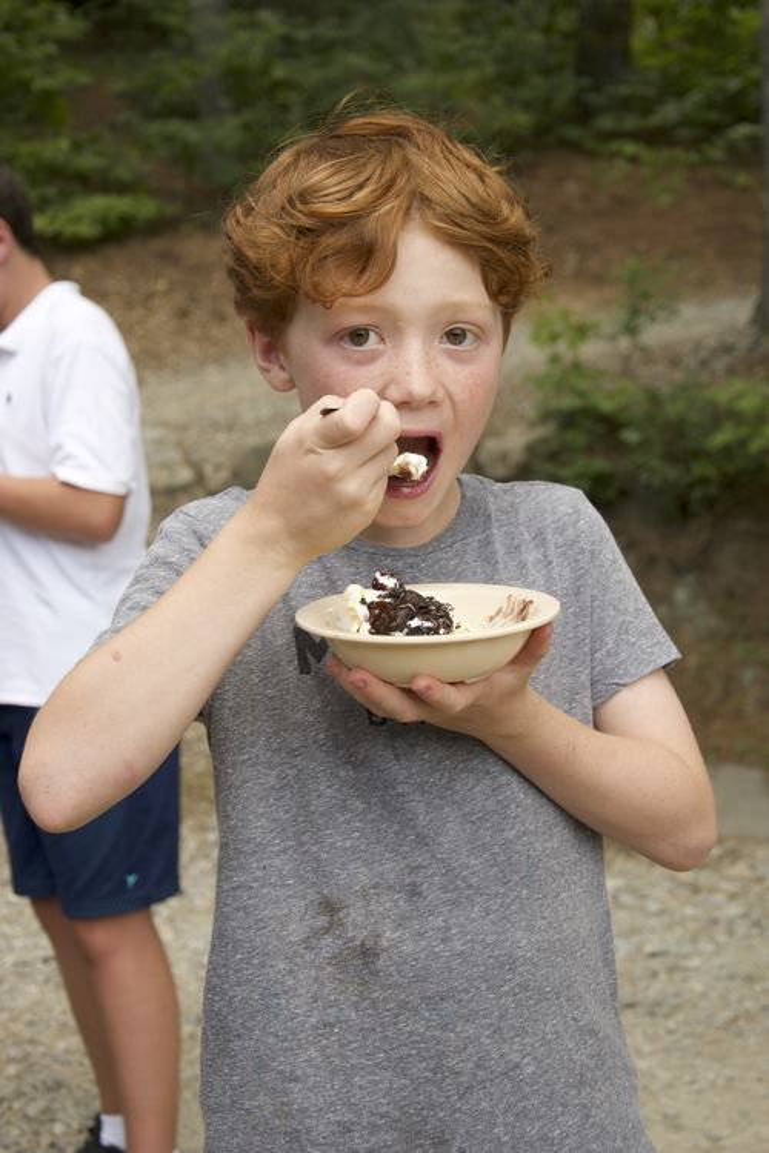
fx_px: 2018
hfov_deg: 21.6
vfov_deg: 31.9
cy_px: 576
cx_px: 384
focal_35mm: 63
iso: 160
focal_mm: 42
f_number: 4.8
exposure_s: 1/125
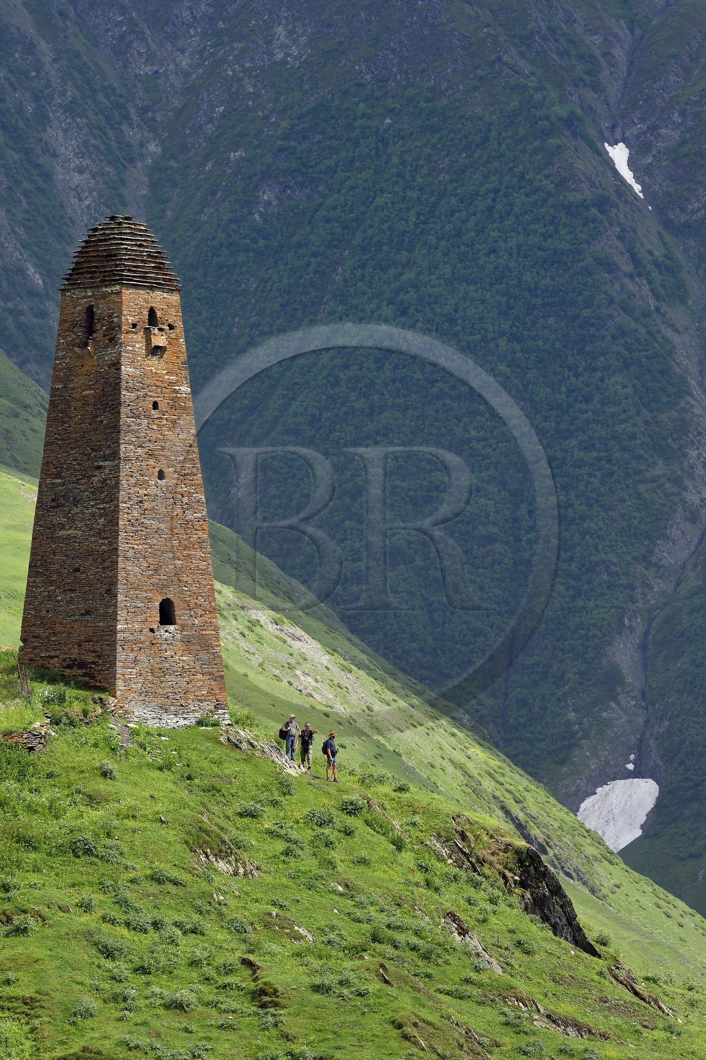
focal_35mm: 200
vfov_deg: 10.3
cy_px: 530
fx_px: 5888
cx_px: 353
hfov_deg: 6.9
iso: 200
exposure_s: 1/250
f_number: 10
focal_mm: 200
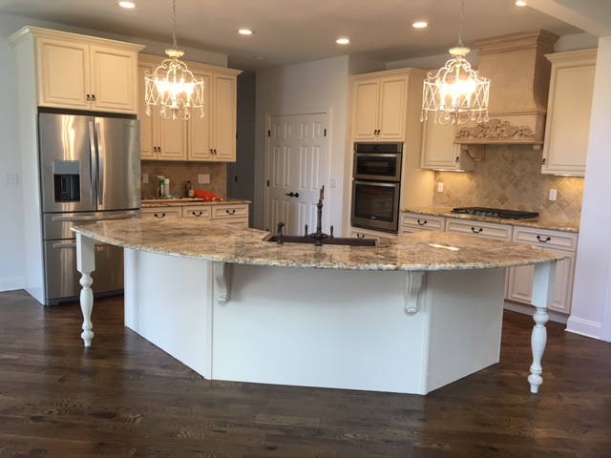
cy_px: 229
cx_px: 306
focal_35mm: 29
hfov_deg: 61.7
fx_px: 512
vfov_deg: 48.2
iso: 40
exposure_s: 1/30
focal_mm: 4.15
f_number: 2.2
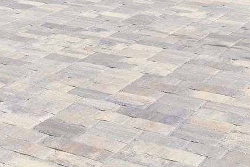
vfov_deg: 11.4
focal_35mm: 106
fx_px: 739
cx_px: -480
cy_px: -188
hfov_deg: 11.6
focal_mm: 15.5
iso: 400
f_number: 11
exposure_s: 1/1000
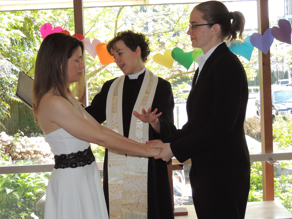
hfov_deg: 27.8
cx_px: 146
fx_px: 590
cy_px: 110
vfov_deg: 21.0
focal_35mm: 70
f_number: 3.9
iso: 160
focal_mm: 12.4
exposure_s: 1/80
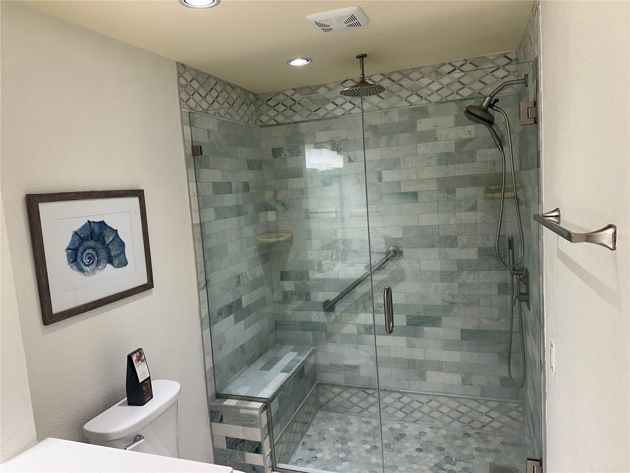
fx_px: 437
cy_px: 236
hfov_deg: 71.6
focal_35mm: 24
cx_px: 315
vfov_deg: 56.8
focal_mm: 6.86
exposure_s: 1/120
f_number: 1.78
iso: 100
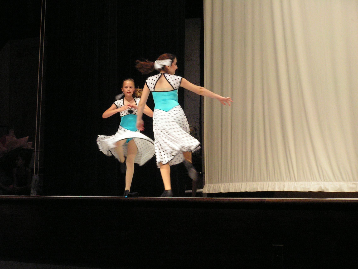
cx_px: 179
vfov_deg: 12.6
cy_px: 134
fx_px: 1220
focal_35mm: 118
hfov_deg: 16.7
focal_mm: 19.6
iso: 200
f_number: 3.2
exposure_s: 1/60
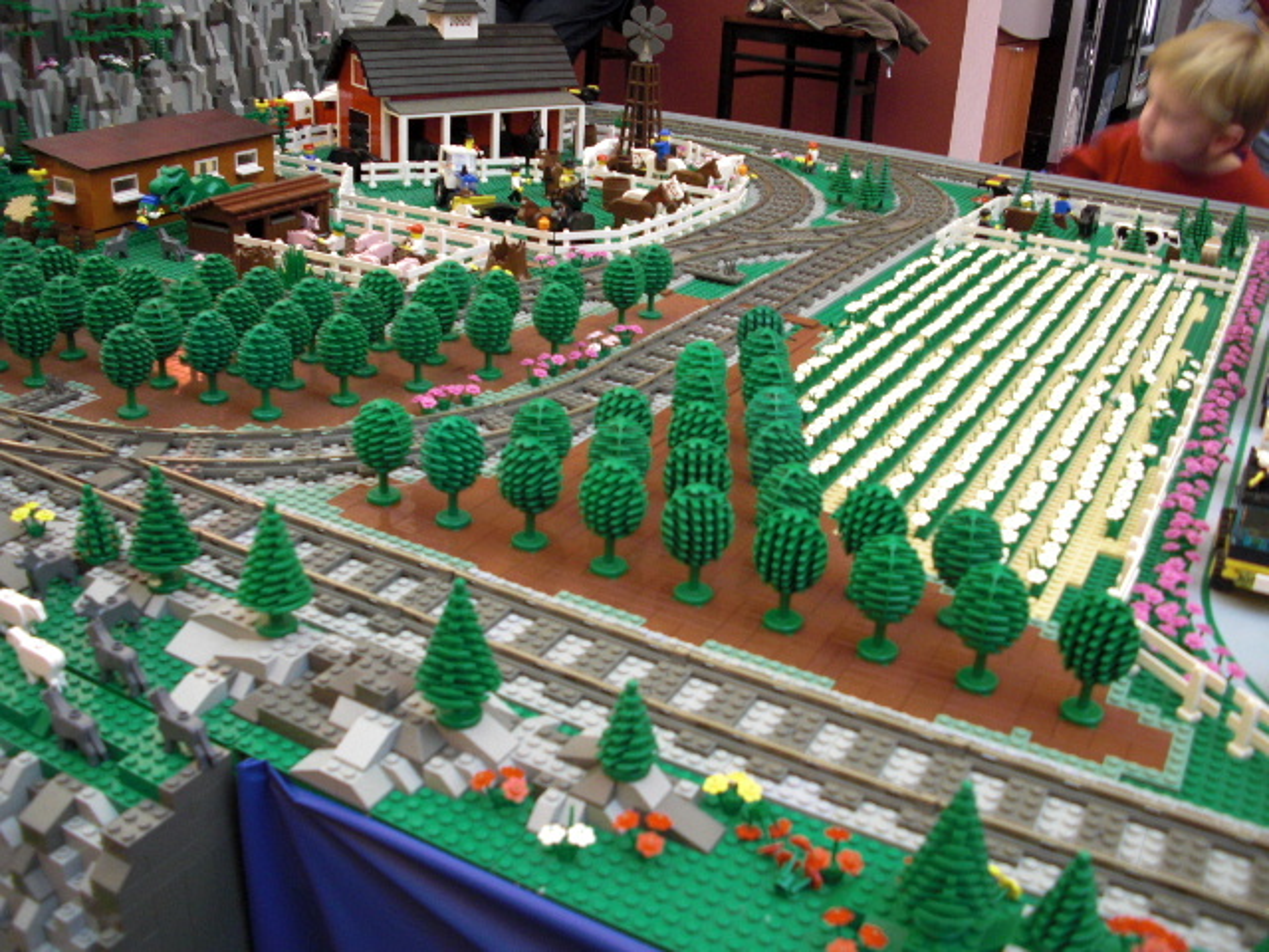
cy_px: 476
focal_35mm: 36
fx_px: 1320
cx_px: 634
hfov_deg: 51.4
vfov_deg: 39.7
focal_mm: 6.3
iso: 200
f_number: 2.8
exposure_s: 1/8
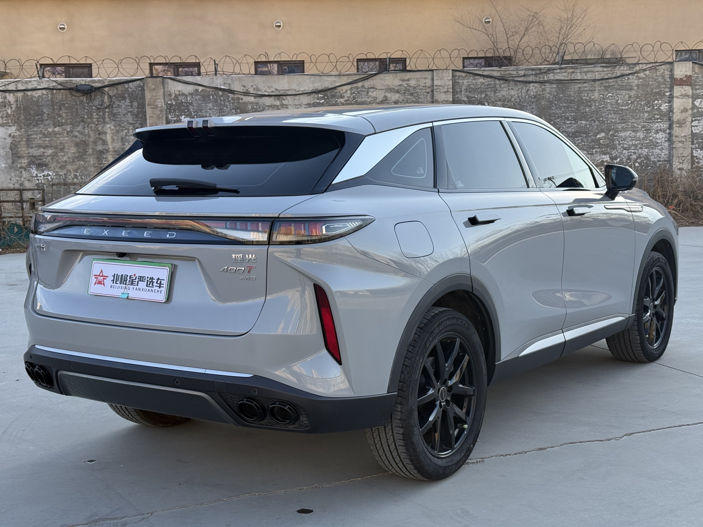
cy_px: 264
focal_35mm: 48
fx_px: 975
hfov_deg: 39.7
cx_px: 352
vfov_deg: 30.3
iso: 64
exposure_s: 1/962
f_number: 1.78
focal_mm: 6.76
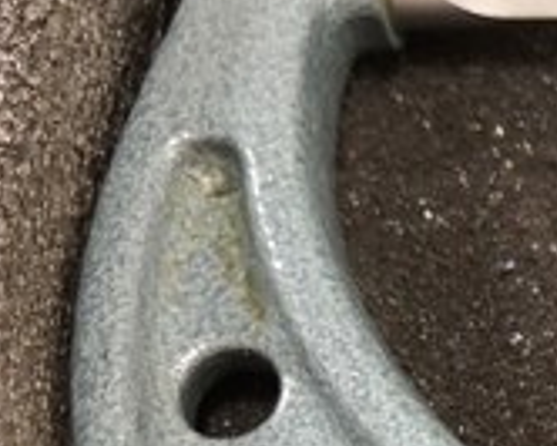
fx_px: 1633
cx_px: 882
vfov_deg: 14.8
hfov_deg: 17.1
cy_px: 594
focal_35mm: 99
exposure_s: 1/15
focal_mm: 4
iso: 64
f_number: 1.8
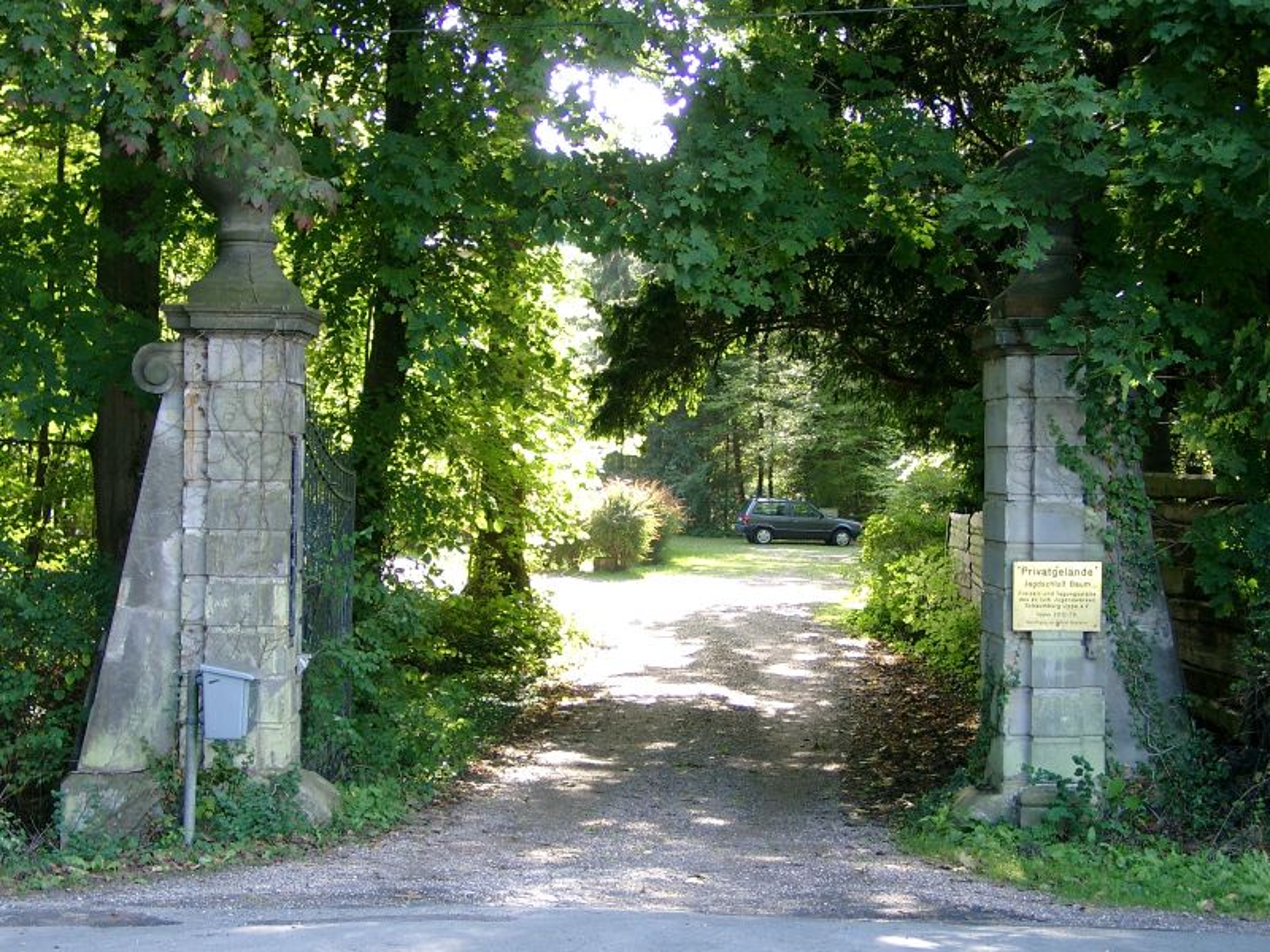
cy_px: 476
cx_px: 635
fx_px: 2201
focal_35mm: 60
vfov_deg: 24.4
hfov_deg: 32.2
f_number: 2
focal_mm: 12.52
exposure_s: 1/81.8
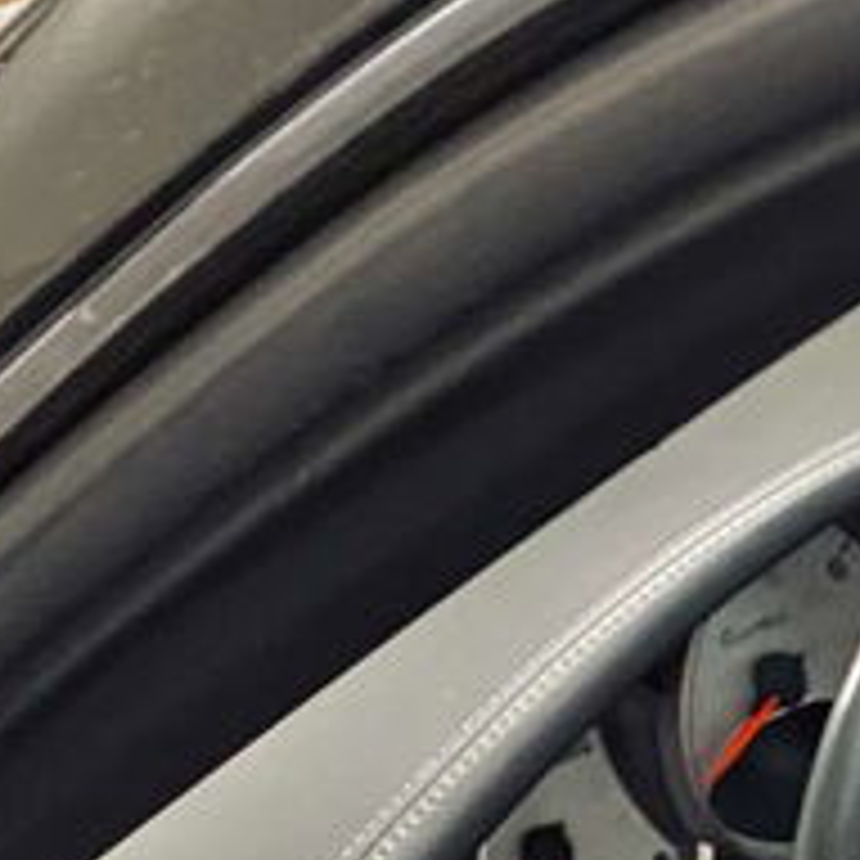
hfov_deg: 12.1
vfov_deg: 12.5
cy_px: 1720
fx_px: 3457
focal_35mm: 123
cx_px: 1878
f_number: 1.8
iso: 640
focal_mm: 4.25
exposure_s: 1/25
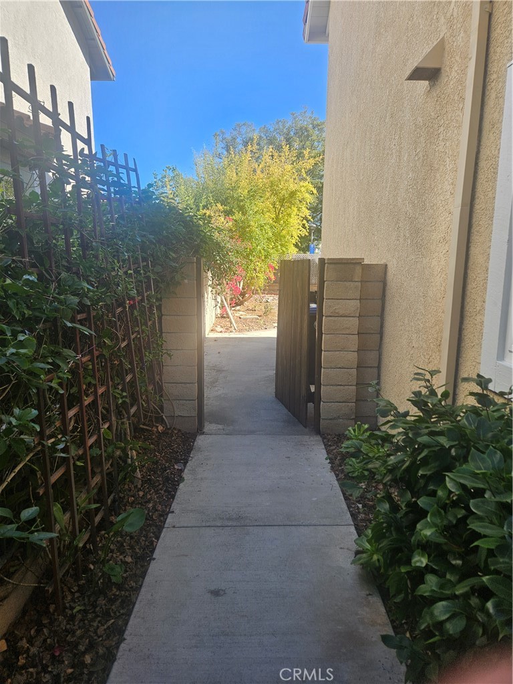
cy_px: 342
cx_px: 256
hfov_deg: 58.9
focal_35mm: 23
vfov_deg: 73.9
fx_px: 454
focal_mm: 5.4
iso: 25
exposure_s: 1/470
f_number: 1.8
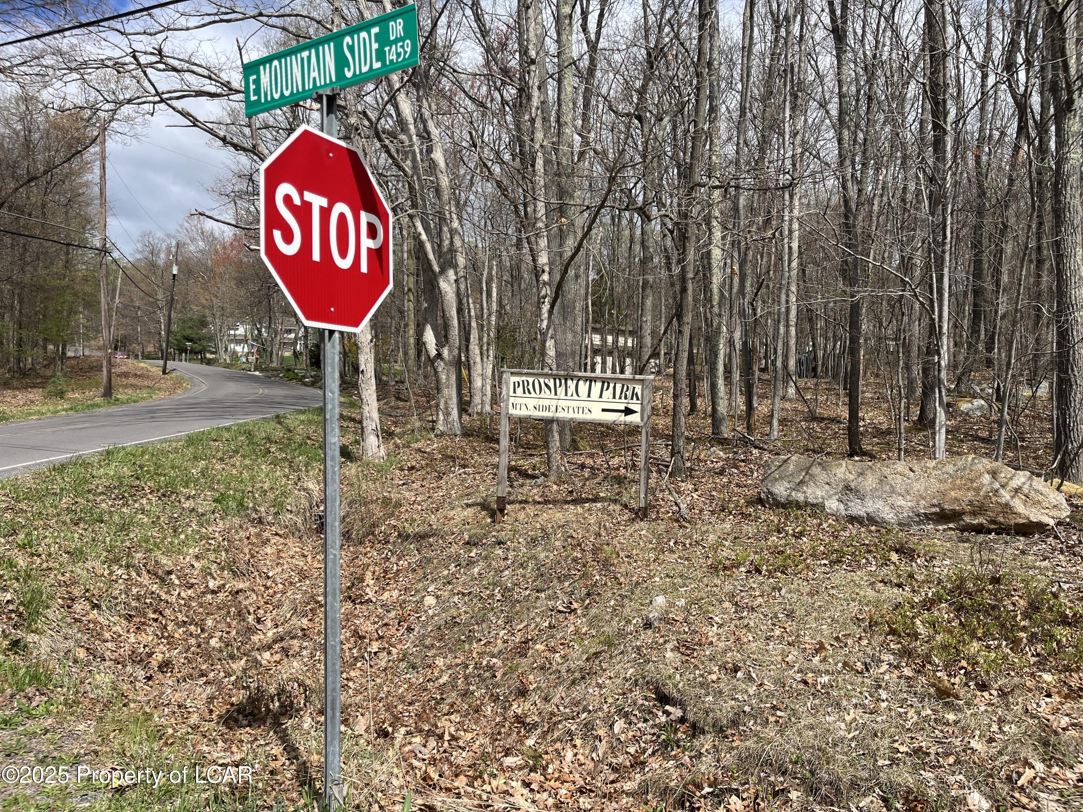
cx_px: 542
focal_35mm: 26
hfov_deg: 67.3
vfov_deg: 53.1
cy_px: 406
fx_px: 813
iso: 50
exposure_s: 1/3413
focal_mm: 5.1
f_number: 1.6
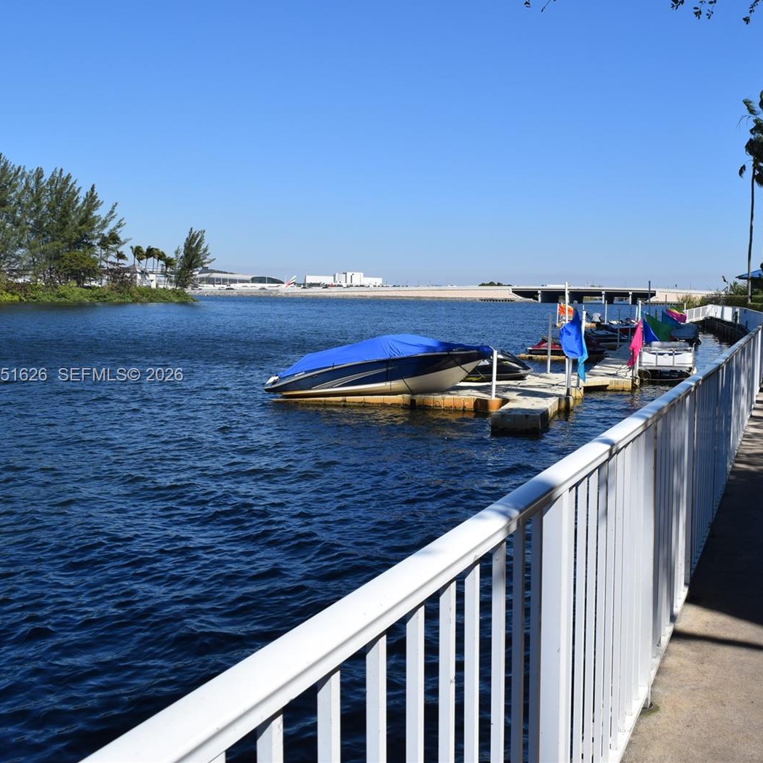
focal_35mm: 35
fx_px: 873
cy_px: 376
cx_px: 539
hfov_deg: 46.1
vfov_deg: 47.2
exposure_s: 1/500
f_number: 10
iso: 200
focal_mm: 18
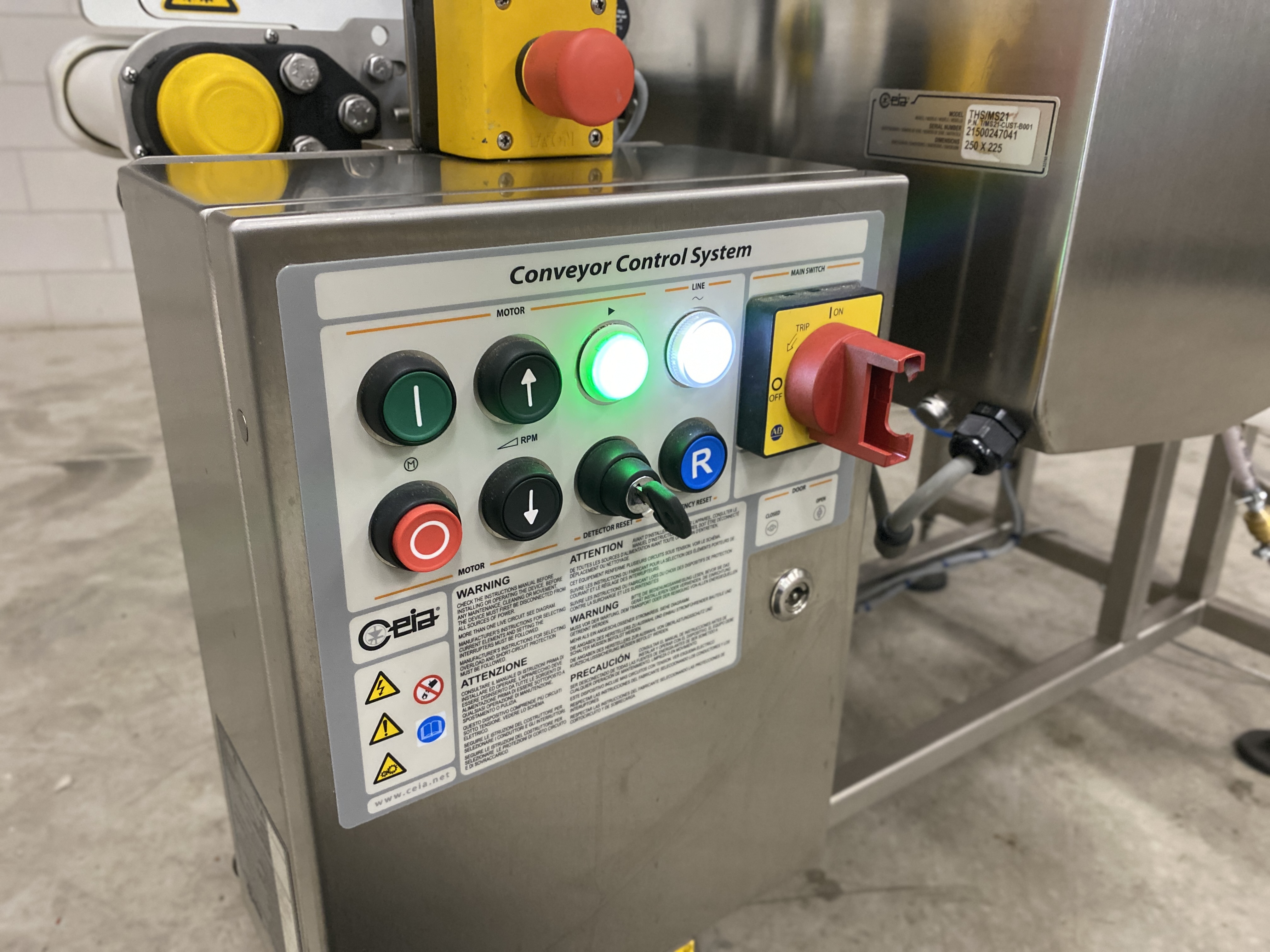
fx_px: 954
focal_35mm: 26
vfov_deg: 53.1
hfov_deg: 67.3
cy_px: 476
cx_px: 635
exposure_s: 1/50
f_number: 1.8
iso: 400
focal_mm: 4.25
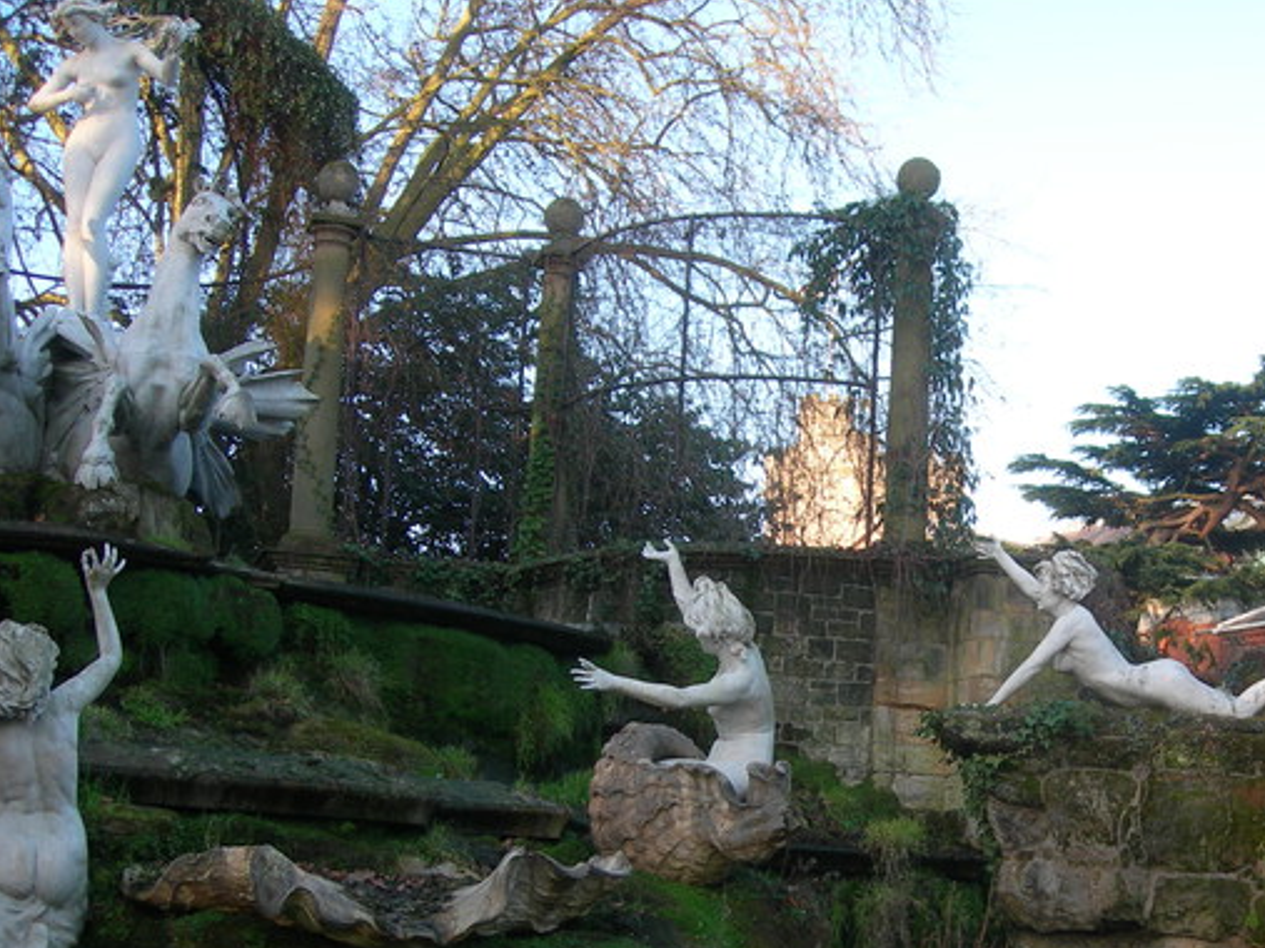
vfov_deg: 24.1
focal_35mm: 60
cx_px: 913
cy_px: 711
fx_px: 2192
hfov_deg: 31.7
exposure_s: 1/137
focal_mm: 7.8
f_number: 2.8
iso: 50
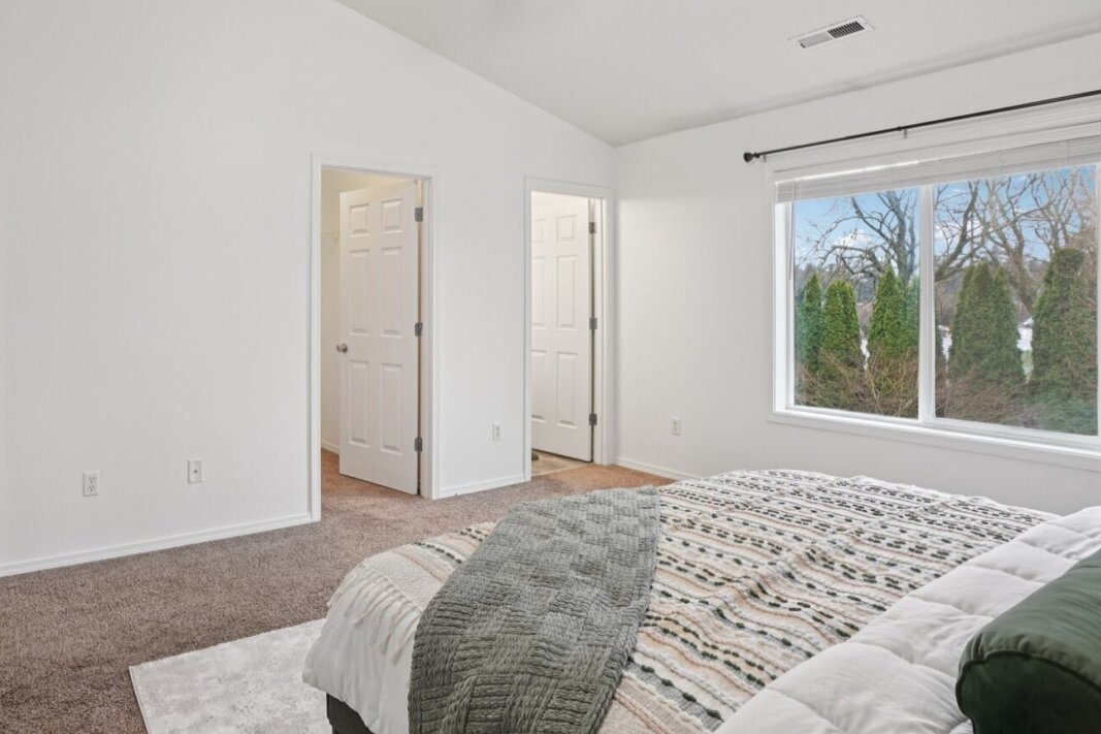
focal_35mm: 21
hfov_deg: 79.4
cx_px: 400
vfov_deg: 59.2
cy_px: 315
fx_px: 642
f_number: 8
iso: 400
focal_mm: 16
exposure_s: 1/5
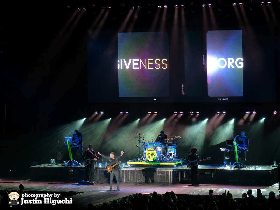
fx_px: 1294
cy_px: 105
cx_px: 140
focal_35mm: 160
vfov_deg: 9.3
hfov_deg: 12.3
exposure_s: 1/60
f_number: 2.8
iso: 200
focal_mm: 28.7
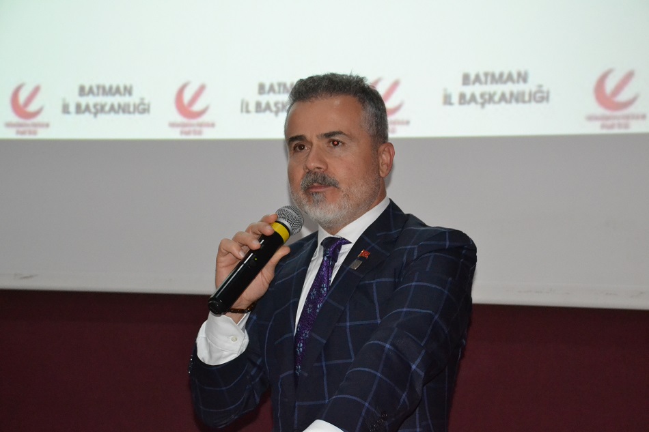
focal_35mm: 99
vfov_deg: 13.8
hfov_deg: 20.6
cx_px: 324
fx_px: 1784
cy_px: 216
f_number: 5.3
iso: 3200
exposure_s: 1/60
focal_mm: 66
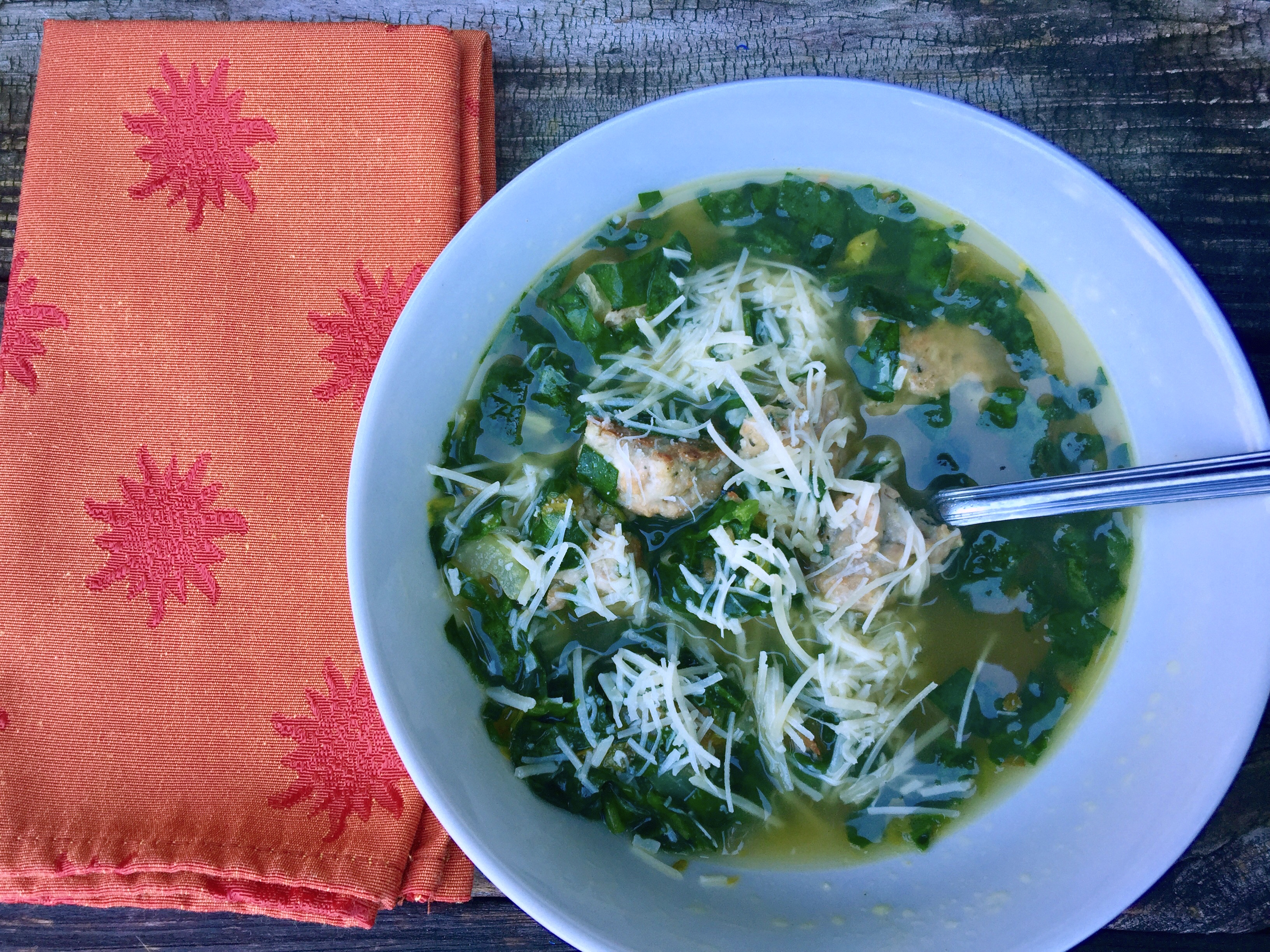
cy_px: 476
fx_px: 1064
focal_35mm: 29
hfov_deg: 61.7
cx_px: 635
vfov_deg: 48.2
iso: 32
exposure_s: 1/60
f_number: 2.2
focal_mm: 4.15
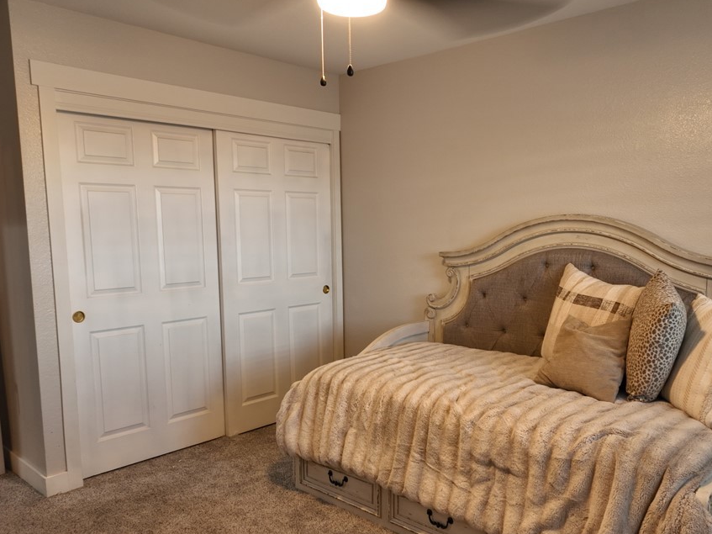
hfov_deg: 61.4
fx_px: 596
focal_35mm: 29
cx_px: 403
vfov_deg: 48.1
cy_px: 299
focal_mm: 12.29
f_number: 2.8
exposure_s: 1/15
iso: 230
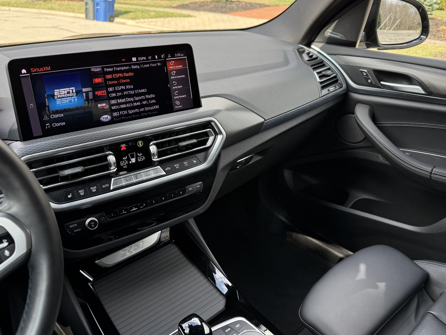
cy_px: 143
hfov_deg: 61.7
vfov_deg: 48.1
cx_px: 219
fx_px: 374
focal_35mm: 29
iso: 100
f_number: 1.78
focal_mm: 6.76
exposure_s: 1/301
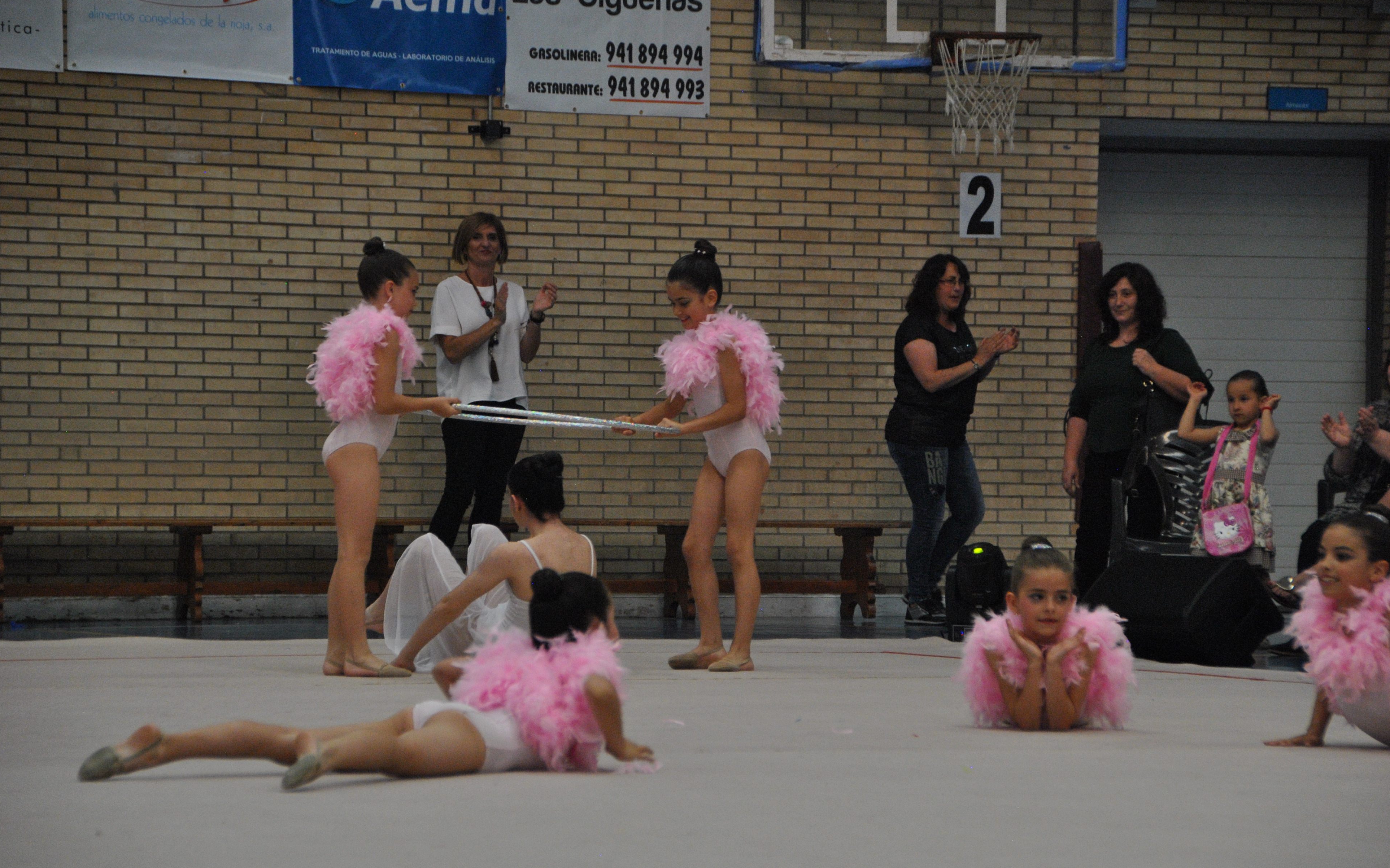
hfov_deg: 13.3
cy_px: 442
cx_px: 694
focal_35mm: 157
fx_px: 5948
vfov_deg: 8.4
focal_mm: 102
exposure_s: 1/250
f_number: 5.6
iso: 800
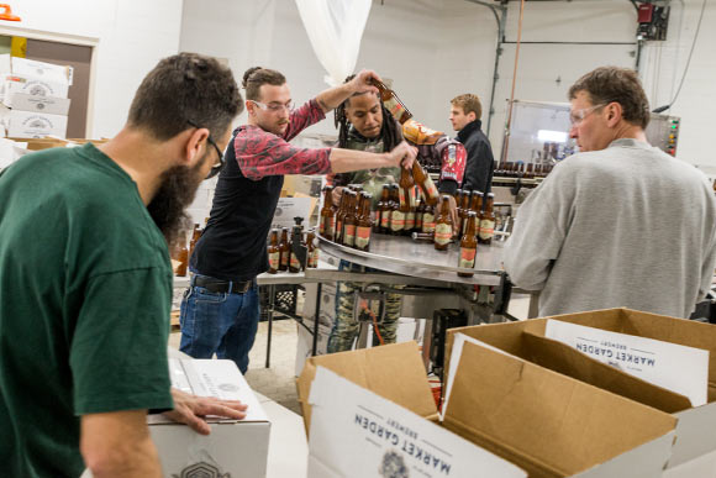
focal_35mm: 30
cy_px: 239
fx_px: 597
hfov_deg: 61.9
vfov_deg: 43.6
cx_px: 358
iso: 1250
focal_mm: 30
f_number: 6.7
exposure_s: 1/90
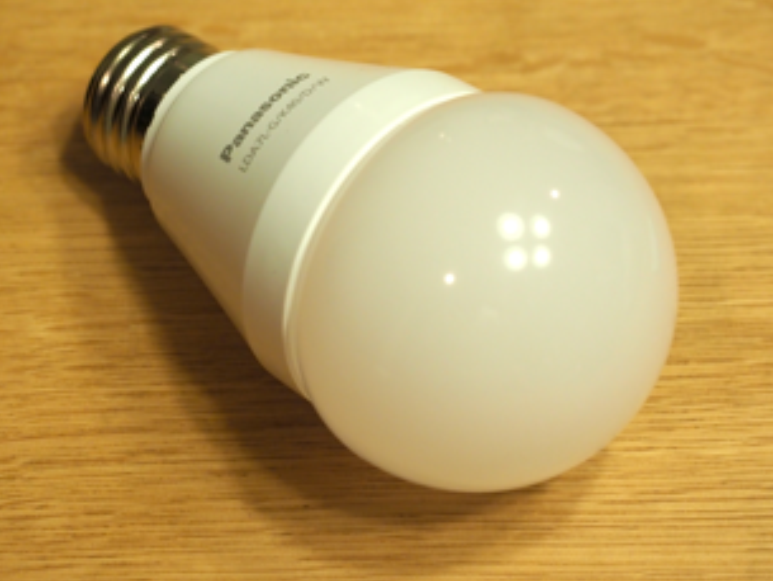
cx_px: 380
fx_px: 2457
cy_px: 225
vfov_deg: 13.5
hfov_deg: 17.9
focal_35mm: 110
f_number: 4
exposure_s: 1/100
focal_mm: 40
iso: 640
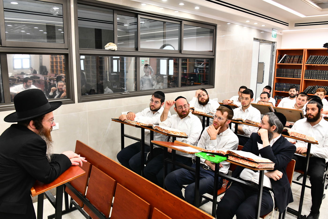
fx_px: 255
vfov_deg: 46.4
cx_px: 164
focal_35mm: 28
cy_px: 110
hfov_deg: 65.5
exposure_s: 1/125
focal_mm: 28
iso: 1600
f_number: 5.6
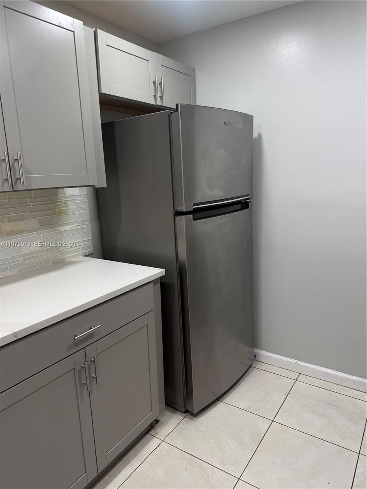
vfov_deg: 71.6
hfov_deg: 56.8
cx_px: 184
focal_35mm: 24
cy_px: 244
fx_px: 339
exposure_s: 1/120
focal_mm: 6.76
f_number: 1.78
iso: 160
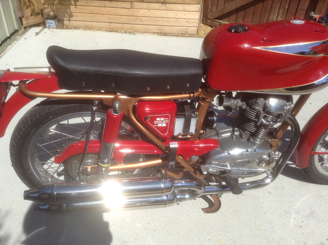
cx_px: 164
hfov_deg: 55.4
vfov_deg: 42.8
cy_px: 122
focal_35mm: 33
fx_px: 312
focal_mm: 3.3
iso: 25
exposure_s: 1/1379
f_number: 2.4
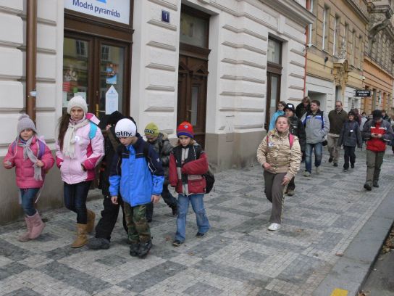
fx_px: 398
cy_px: 148
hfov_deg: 52.6
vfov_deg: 40.7
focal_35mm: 35
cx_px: 197
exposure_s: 1/250
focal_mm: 7.4
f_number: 5.6
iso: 400
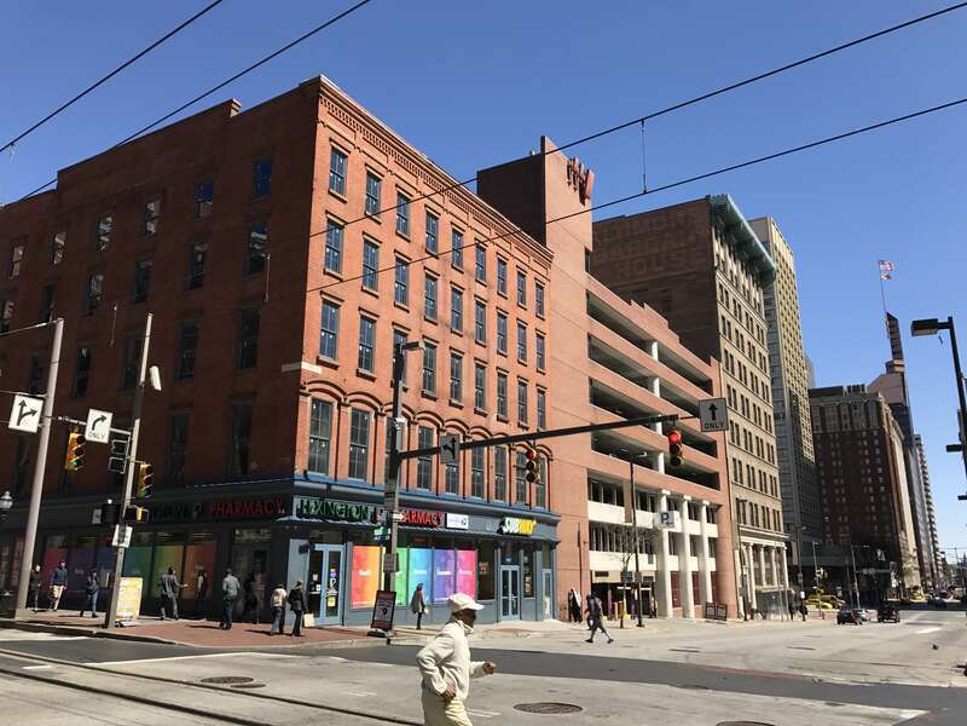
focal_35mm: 28
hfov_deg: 63.4
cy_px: 363
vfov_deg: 49.7
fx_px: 782
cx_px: 484
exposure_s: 1/2037
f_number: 1.8
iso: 20
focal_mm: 3.99
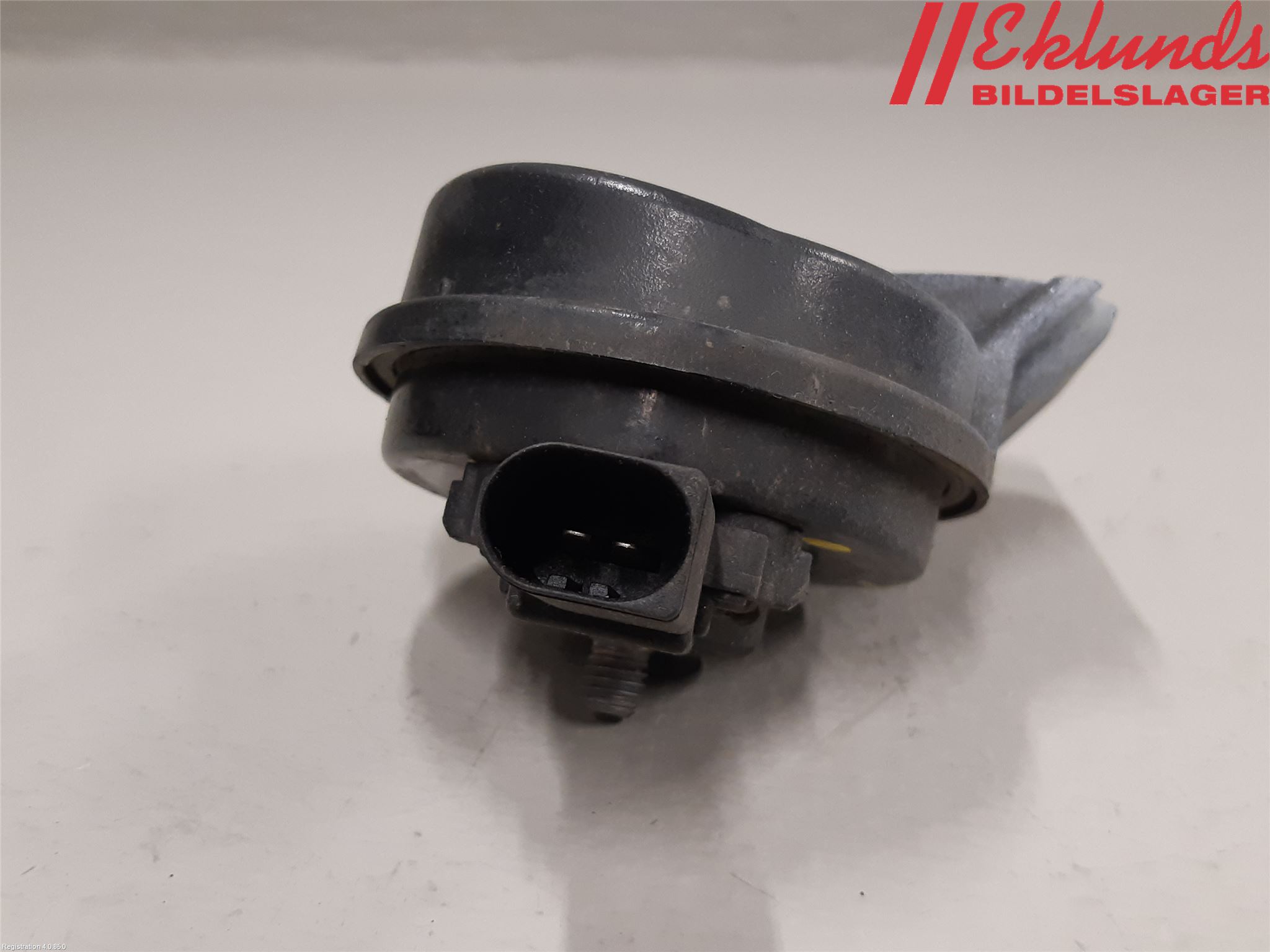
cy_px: 476
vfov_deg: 53.1
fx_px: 954
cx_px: 635
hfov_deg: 67.3
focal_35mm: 26
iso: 125
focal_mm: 3.93
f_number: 1.7
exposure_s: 1/50
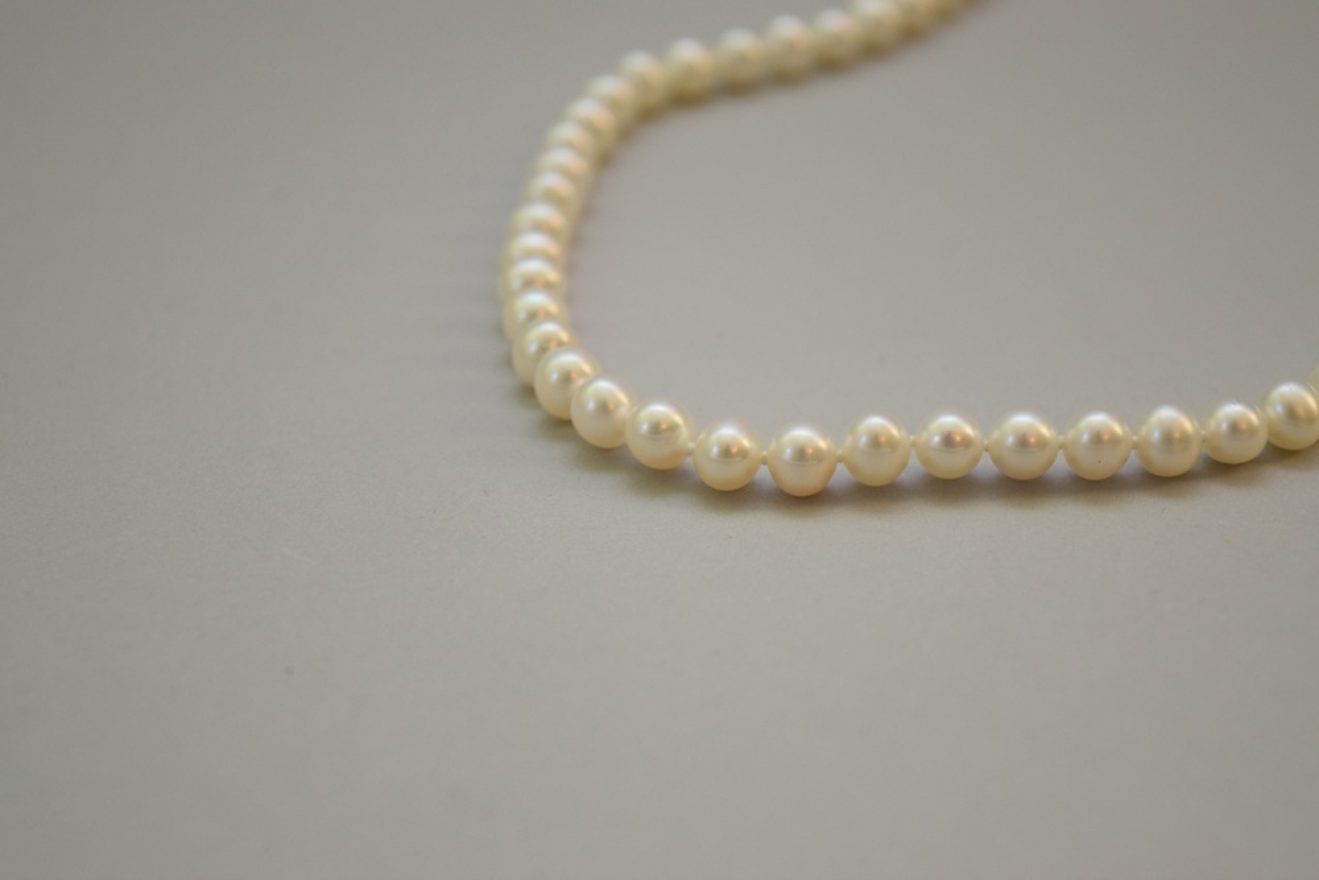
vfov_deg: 16.6
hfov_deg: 24.6
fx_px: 3023
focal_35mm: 82
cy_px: 440
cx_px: 660
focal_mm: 55
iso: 800
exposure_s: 1/80
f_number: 5.6
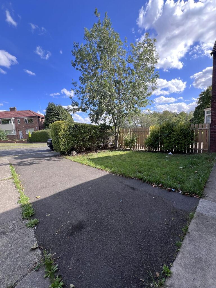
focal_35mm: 13
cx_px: 108
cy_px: 144
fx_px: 108
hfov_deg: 89.9
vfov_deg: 106.2
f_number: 1.8
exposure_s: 1/442
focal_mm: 1.57
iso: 32
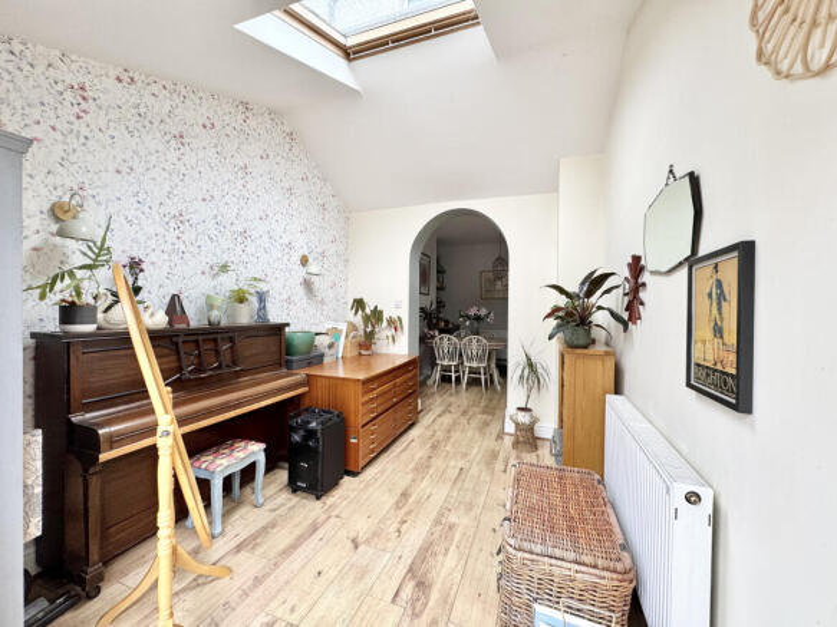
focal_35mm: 14
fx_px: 338
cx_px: 418
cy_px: 314
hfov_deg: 102.1
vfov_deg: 85.7
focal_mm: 2.22
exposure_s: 1/99
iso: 125
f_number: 2.2
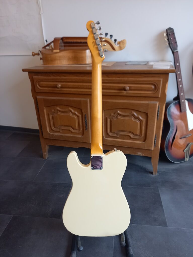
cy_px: 128
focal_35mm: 25
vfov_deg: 69.4
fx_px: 186
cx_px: 96
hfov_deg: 54.9
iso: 320
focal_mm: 4.65
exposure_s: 1/33.3
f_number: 1.8
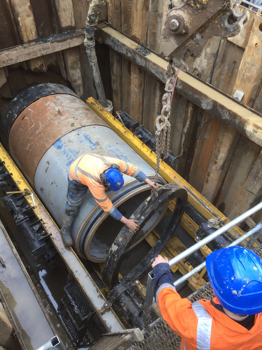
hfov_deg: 48.2
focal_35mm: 29
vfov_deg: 61.7
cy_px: 175
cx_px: 131
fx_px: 293
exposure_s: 1/100
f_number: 2.2
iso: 40
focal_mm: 4.15
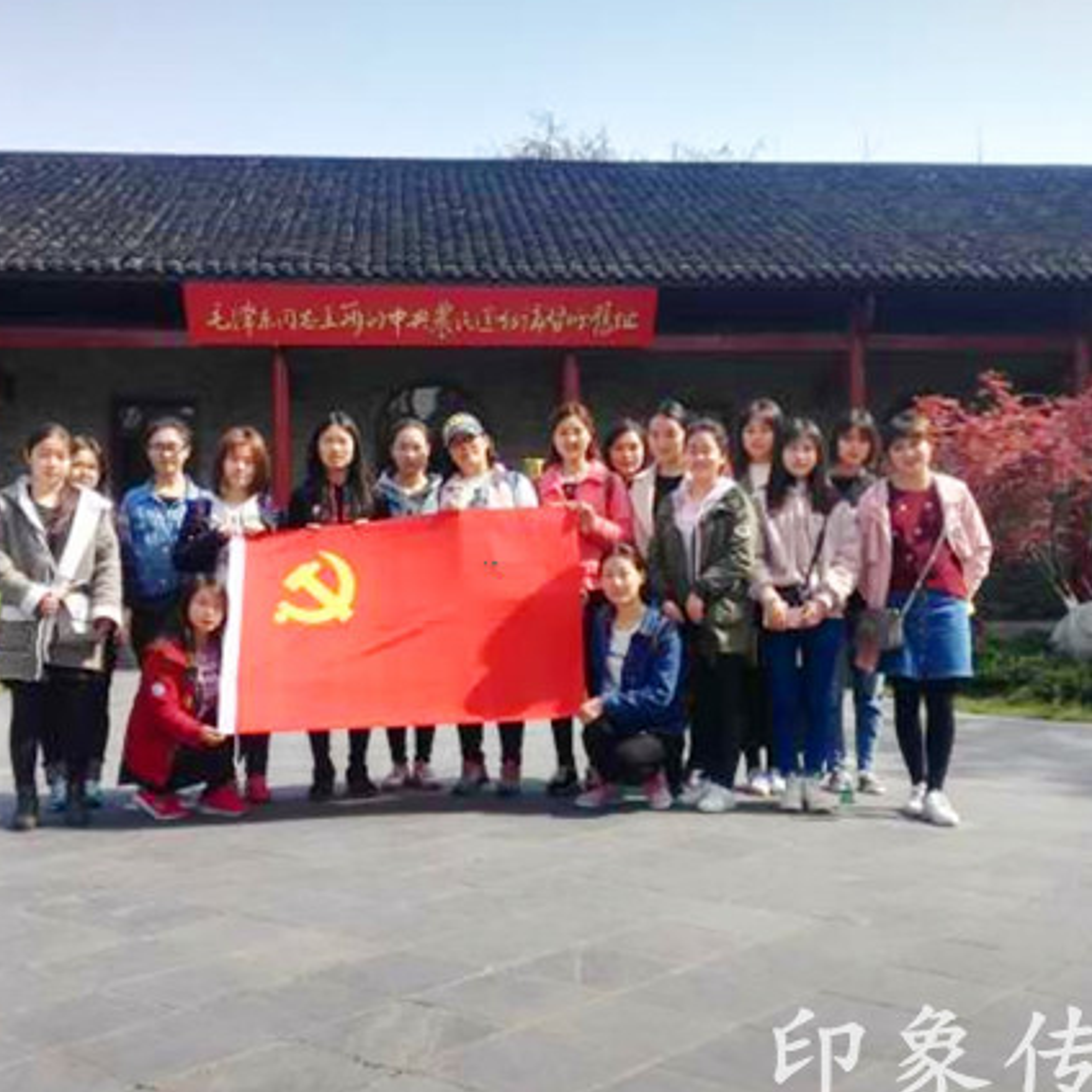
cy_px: 541
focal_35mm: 35
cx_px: 474
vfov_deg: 47.2
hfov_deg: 47.1
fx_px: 1249
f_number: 2
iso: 64
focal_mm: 2.96
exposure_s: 1/815
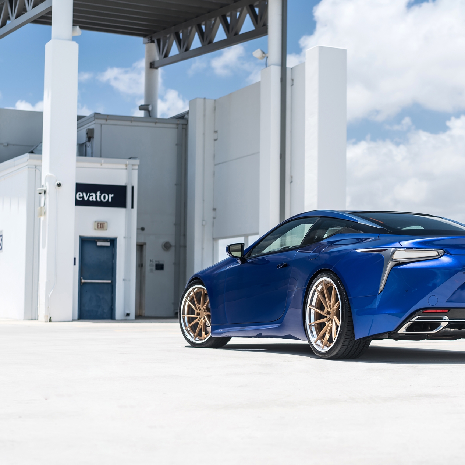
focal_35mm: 71
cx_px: 305
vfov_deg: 24.3
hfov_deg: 24.2
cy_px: 232
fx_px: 1079
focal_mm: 55
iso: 100
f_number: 2.8
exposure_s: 1/800
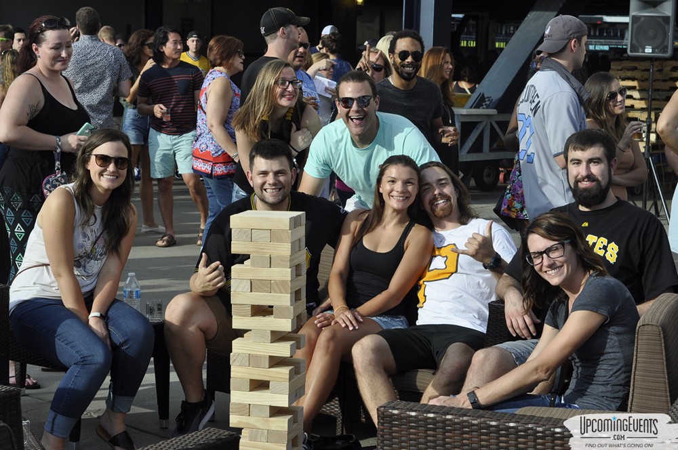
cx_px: 339
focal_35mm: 75
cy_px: 225
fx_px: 1411
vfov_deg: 18.1
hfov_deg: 27.0
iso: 200
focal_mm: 50
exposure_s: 1/250
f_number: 8
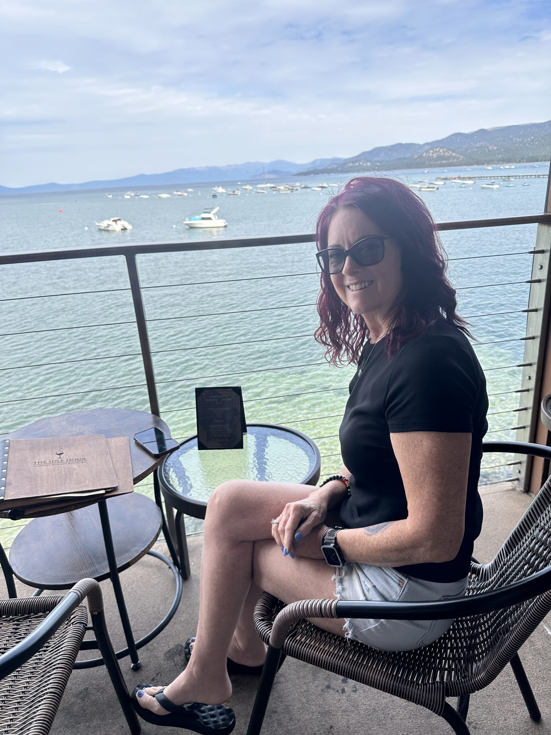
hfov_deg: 56.8
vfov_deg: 71.6
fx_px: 509
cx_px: 276
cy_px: 368
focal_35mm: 24
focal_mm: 6.86
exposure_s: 1/1212
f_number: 1.78
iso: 80
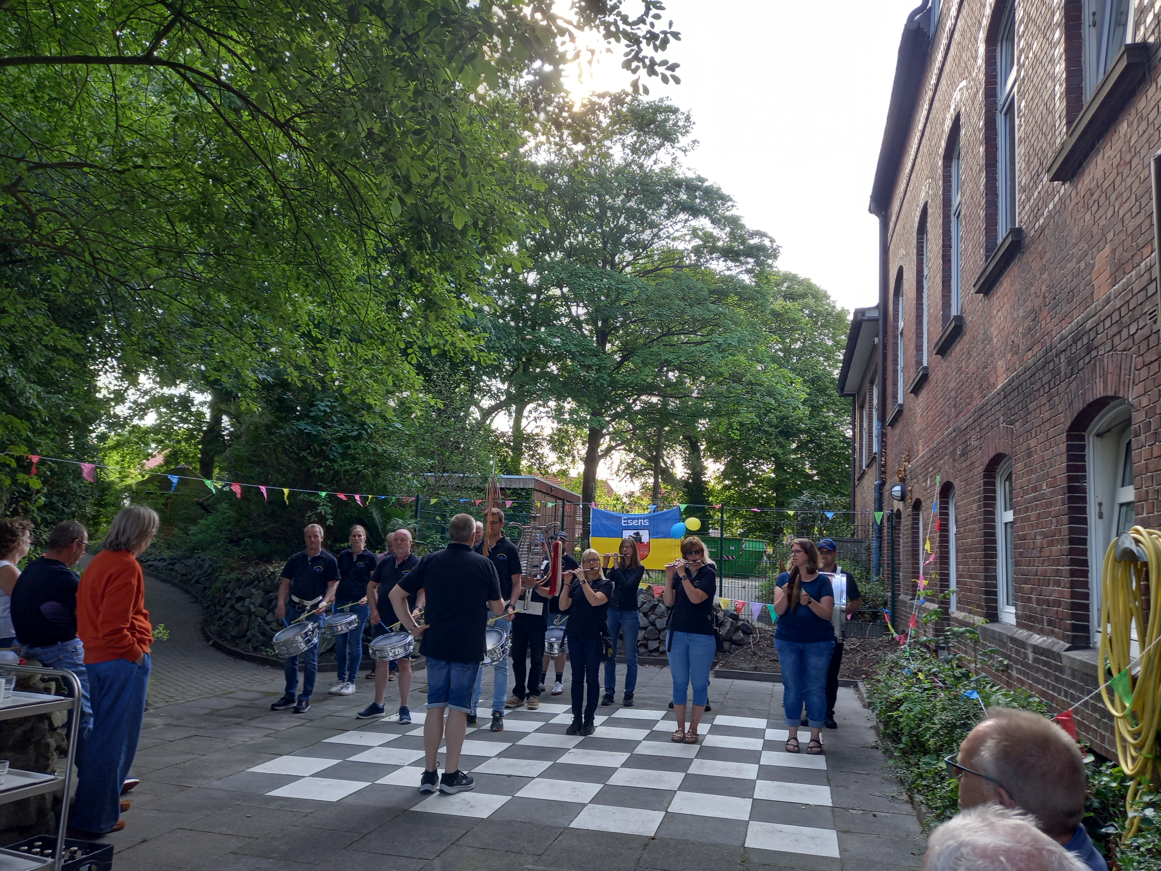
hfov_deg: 69.4
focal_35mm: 25
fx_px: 838
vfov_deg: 54.9
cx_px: 580
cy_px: 436
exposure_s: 1/50
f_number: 2
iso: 25
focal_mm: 4.6
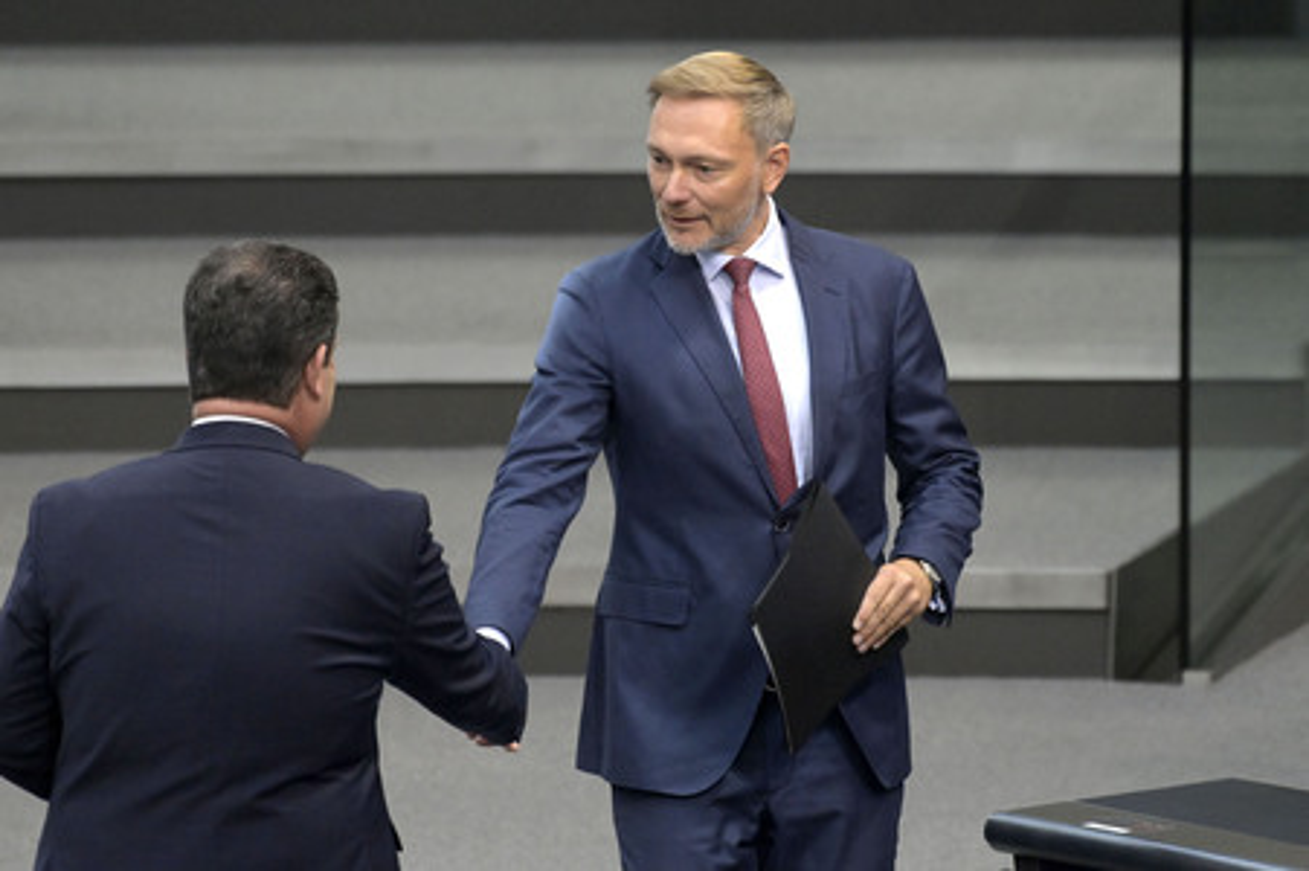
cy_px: 436
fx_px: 14533
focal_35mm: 400
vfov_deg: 3.4
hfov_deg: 5.2
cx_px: 654
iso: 8000
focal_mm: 400
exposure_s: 1/640
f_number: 5.6
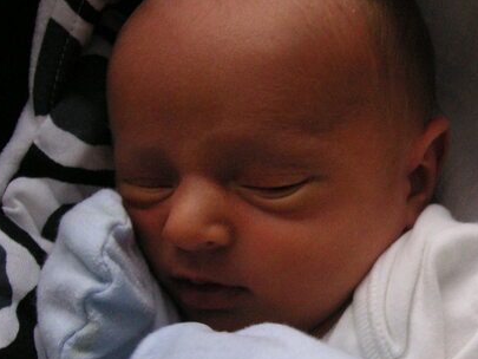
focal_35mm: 73
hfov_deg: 26.0
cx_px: 405
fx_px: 1008
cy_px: 220
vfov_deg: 20.1
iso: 100
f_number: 2.8
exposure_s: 1/20
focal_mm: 6.1
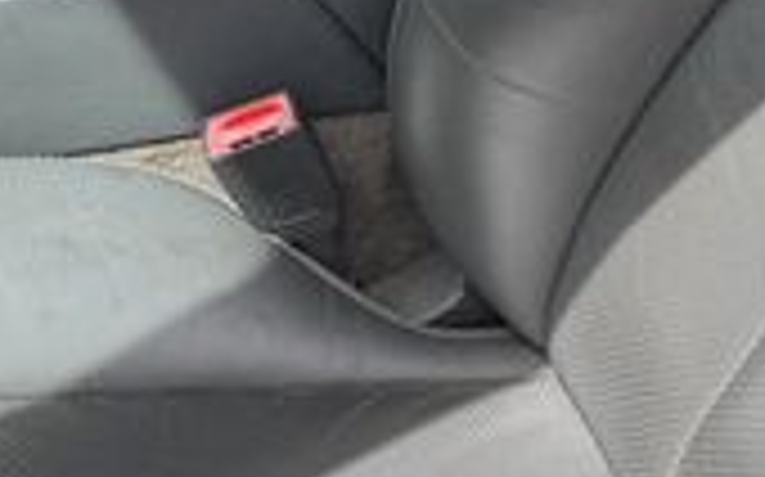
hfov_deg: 20.8
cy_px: -63
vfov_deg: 13.3
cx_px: 788
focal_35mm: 96
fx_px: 2000
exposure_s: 1/920
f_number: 1.78
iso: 80
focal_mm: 6.76
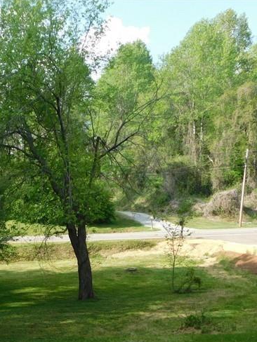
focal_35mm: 63
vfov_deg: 30.1
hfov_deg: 22.9
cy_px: 267
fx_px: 624
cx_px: 44
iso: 125
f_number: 3.2
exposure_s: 1/500
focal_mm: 5.3
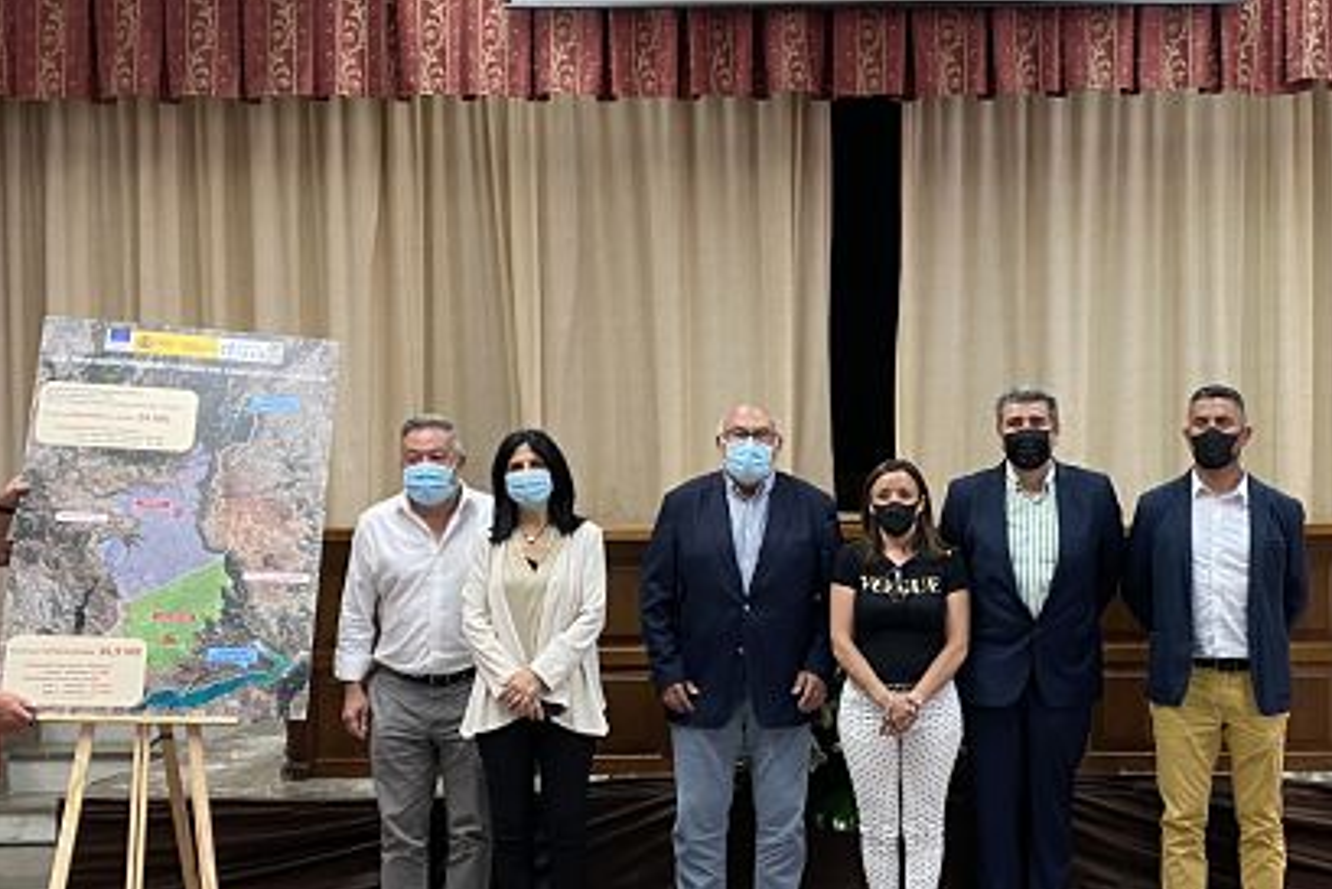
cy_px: 529
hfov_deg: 44.0
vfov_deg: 30.5
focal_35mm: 44
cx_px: 861
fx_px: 1628
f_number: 1.8
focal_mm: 4.25
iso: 160
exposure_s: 1/50
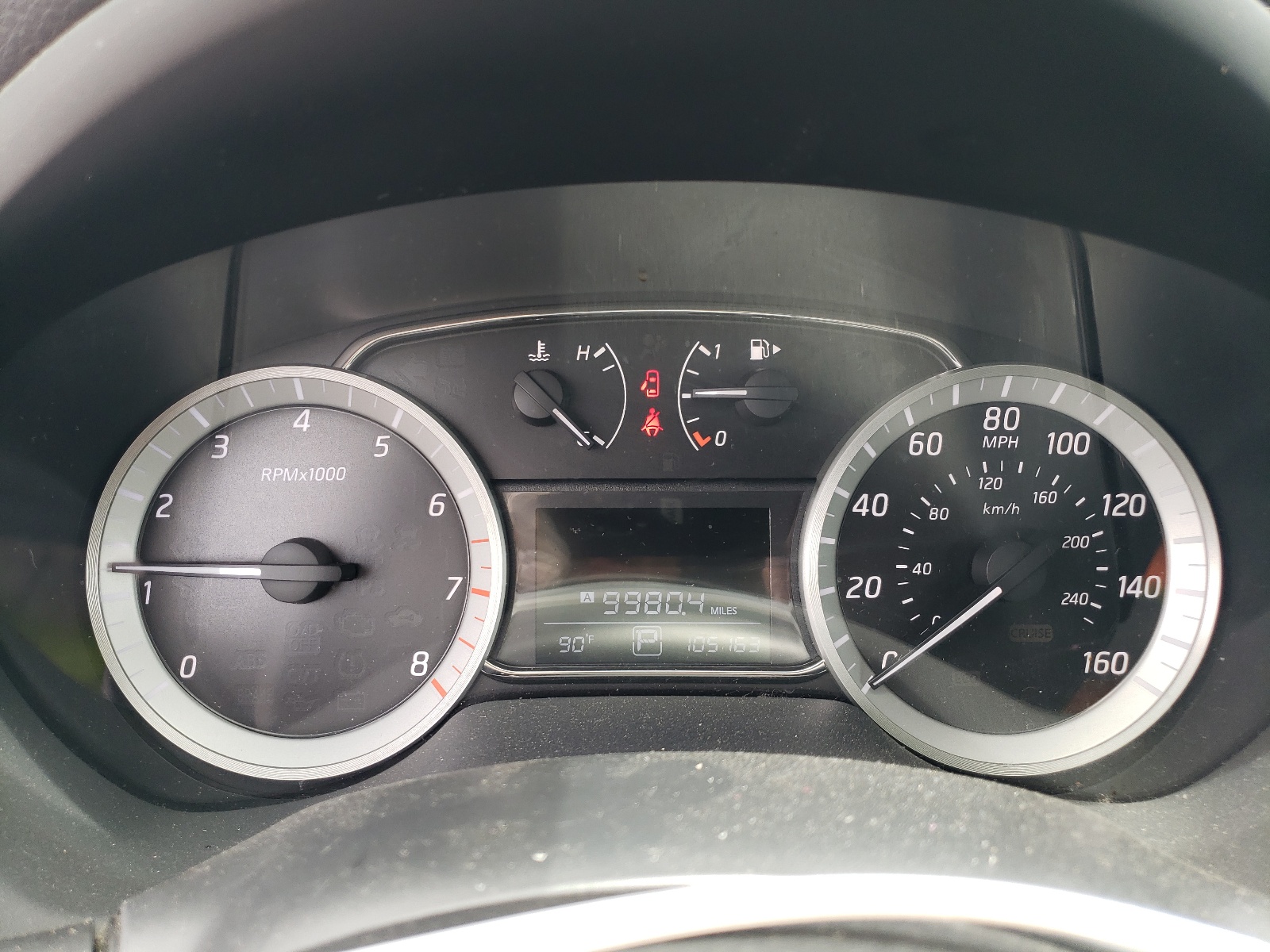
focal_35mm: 26
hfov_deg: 67.3
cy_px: 476
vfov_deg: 53.1
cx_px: 635
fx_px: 954
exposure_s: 1/112
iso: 50
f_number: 1.5
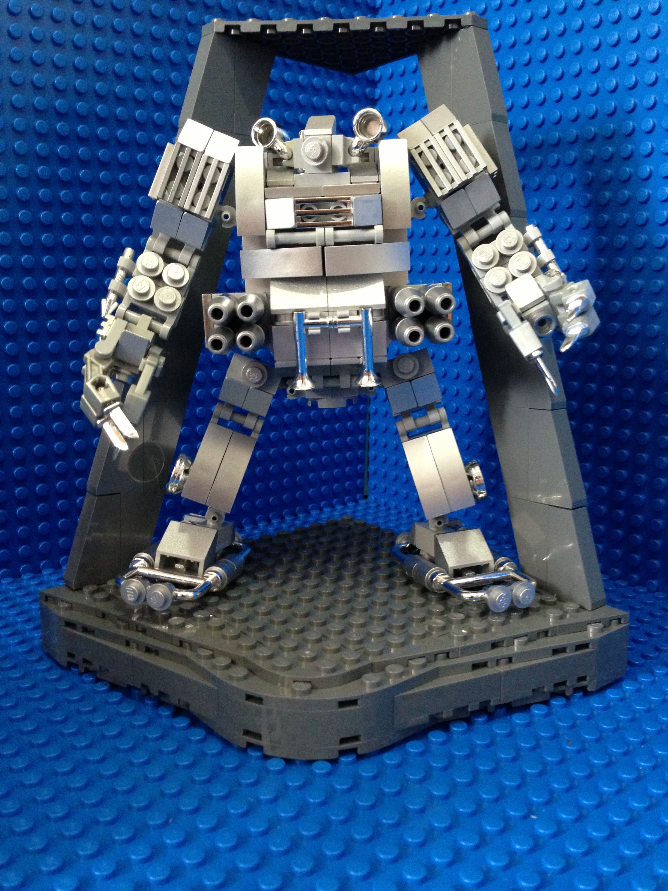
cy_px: 446
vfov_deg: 55.4
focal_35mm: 33
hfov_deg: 42.9
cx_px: 334
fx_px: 849
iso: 400
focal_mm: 4.13
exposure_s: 1/15
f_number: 2.4
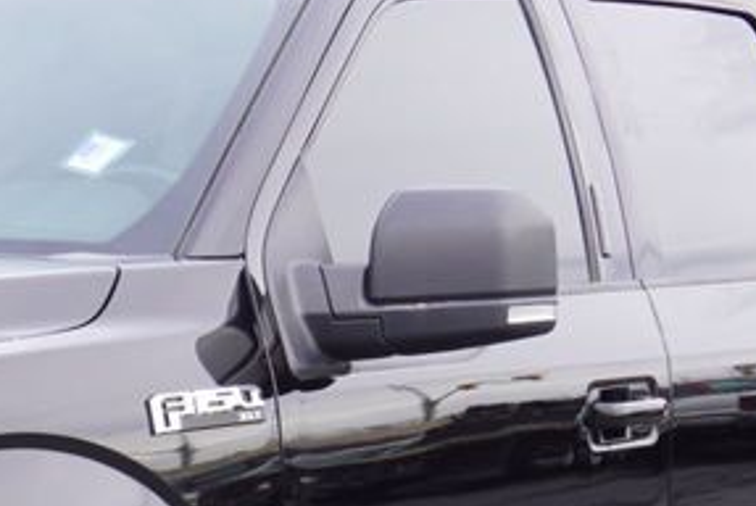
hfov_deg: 11.8
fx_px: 3595
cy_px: 690
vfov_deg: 7.9
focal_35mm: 171
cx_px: -100
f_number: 6.3
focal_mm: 32
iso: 100
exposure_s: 1/80
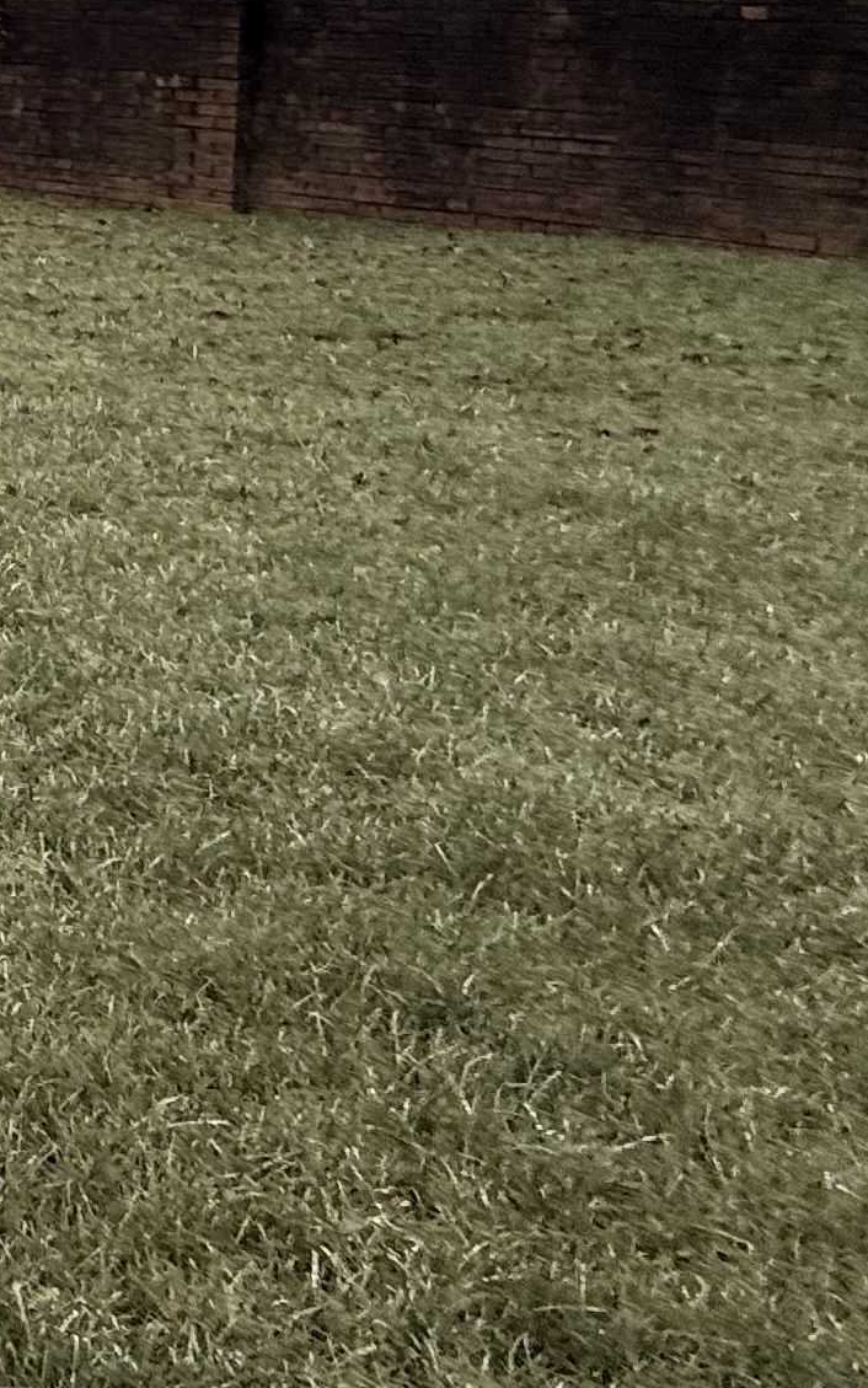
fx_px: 2005
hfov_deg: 14.4
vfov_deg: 35.2
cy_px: 60
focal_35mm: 53
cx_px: -1287
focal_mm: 2.22
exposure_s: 1/142
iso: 50
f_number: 2.2
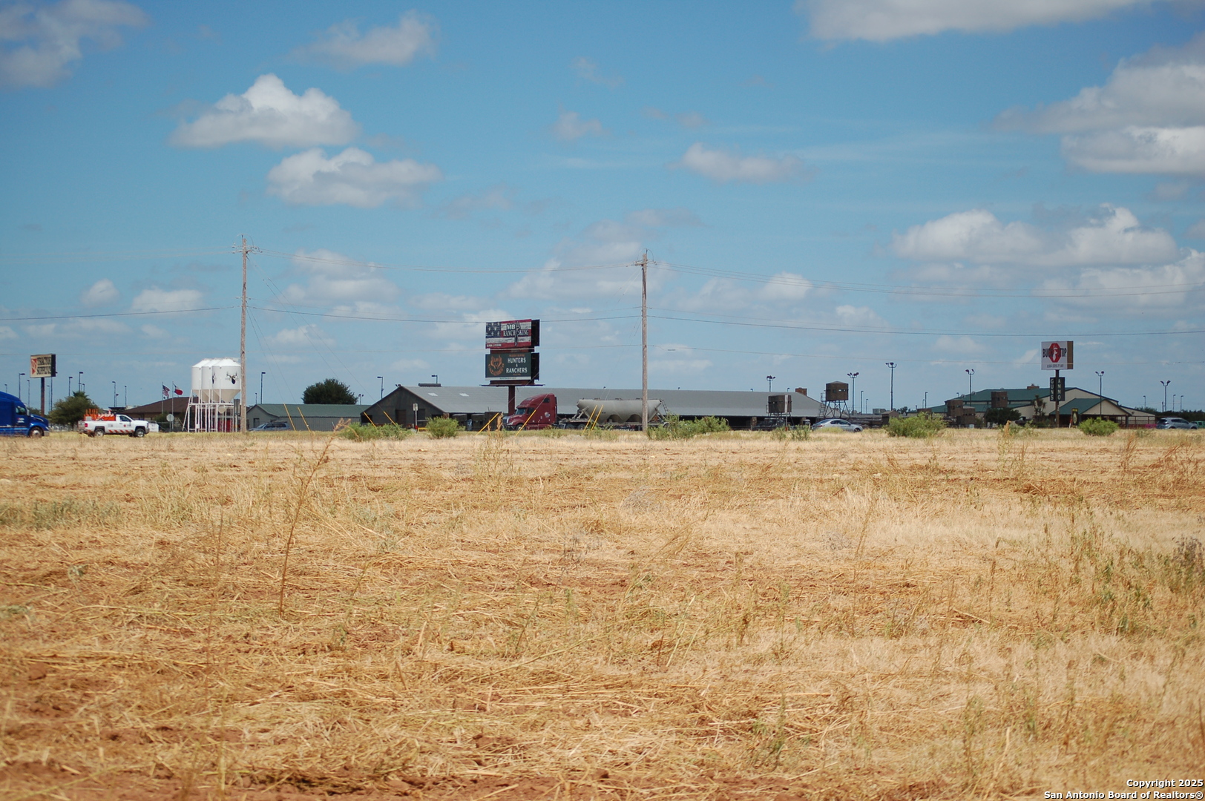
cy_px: 400
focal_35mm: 82
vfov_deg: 16.5
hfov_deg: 24.6
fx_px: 2759
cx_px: 602
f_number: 4.5
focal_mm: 55
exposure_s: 1/2000
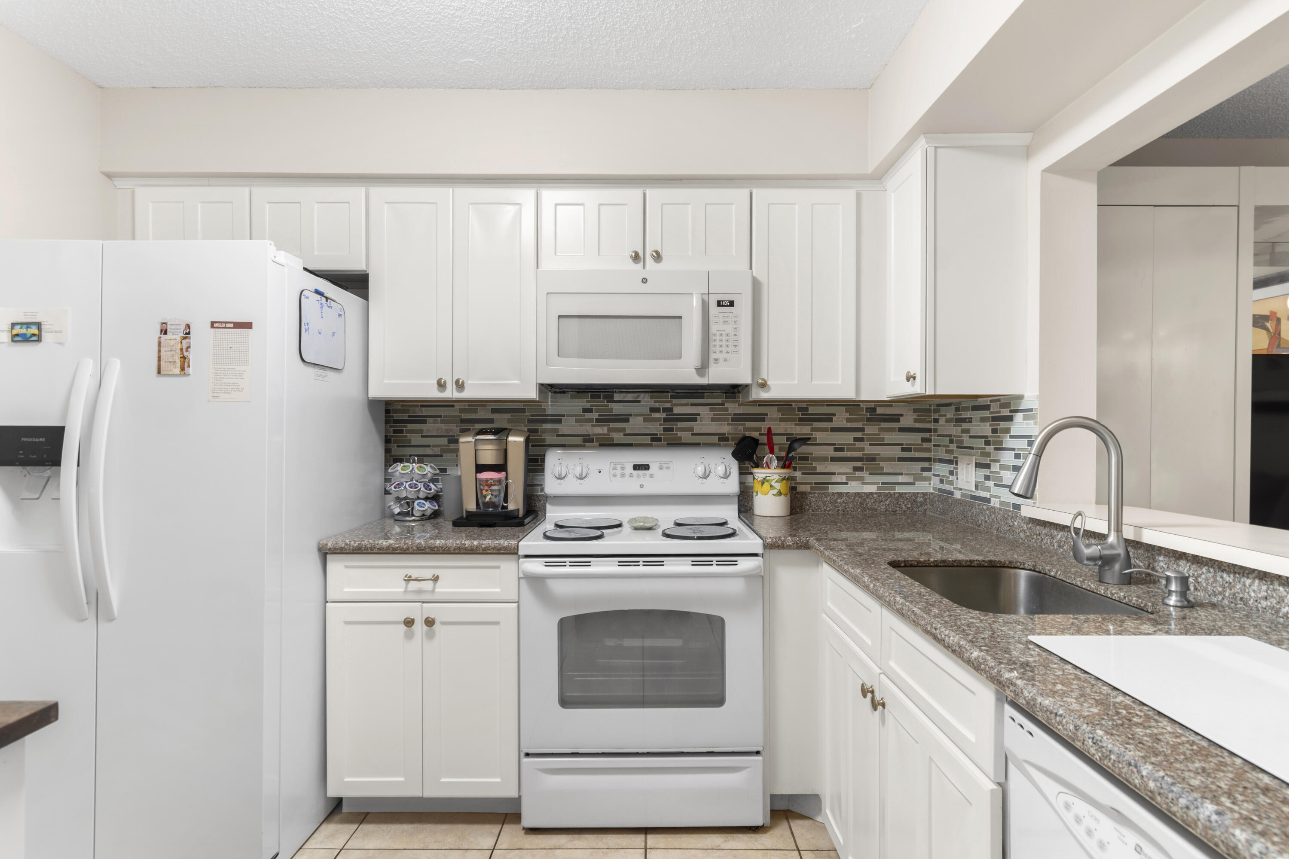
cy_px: 430
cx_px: 644
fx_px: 644
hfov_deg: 90.0
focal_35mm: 18
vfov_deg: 67.4
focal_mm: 12
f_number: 8
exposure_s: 3
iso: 100
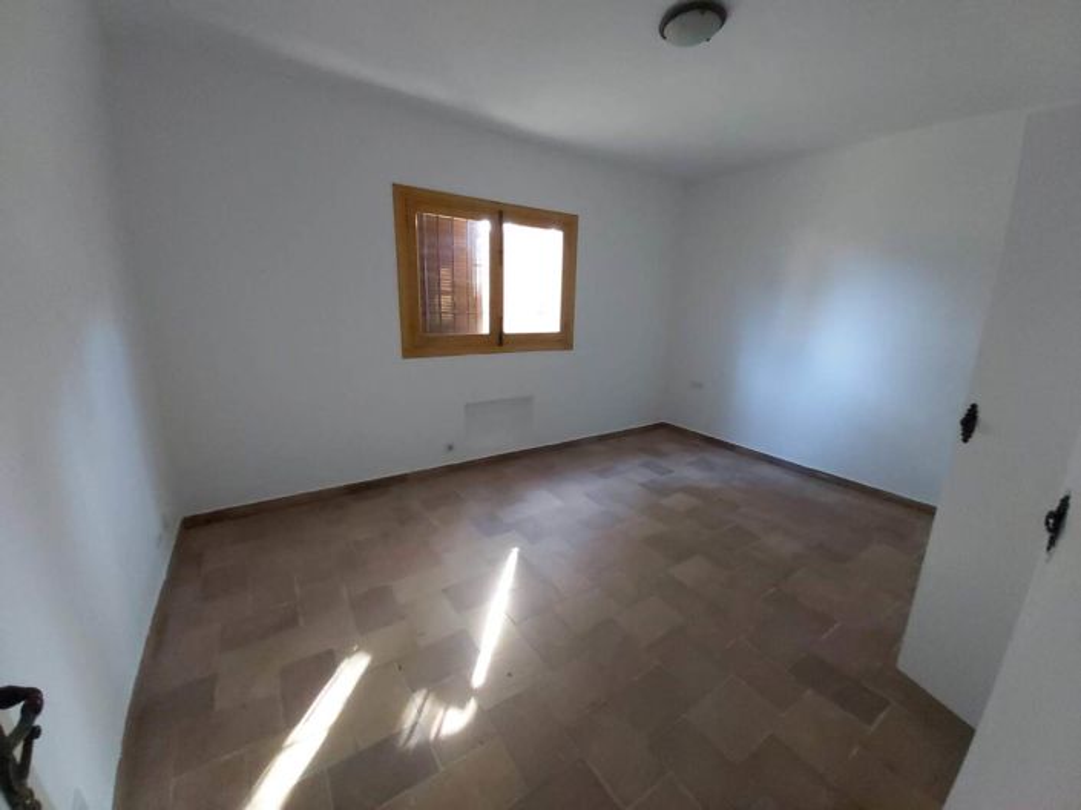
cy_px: 405
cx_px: 540
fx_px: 375
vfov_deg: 94.4
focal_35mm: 12
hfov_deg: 110.6
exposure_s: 1/25
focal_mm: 1.42
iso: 250
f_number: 2.2
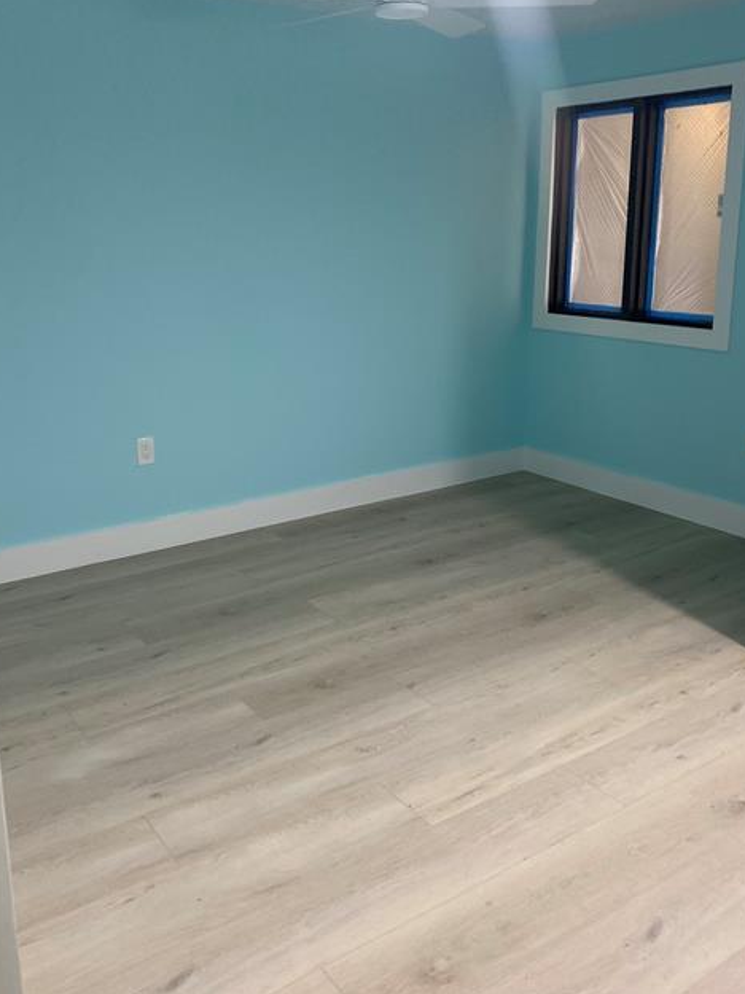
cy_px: 451
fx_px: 918
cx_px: 384
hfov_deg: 44.2
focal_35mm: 32
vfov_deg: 56.7
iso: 200
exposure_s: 1/60
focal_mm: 4.25
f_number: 1.8
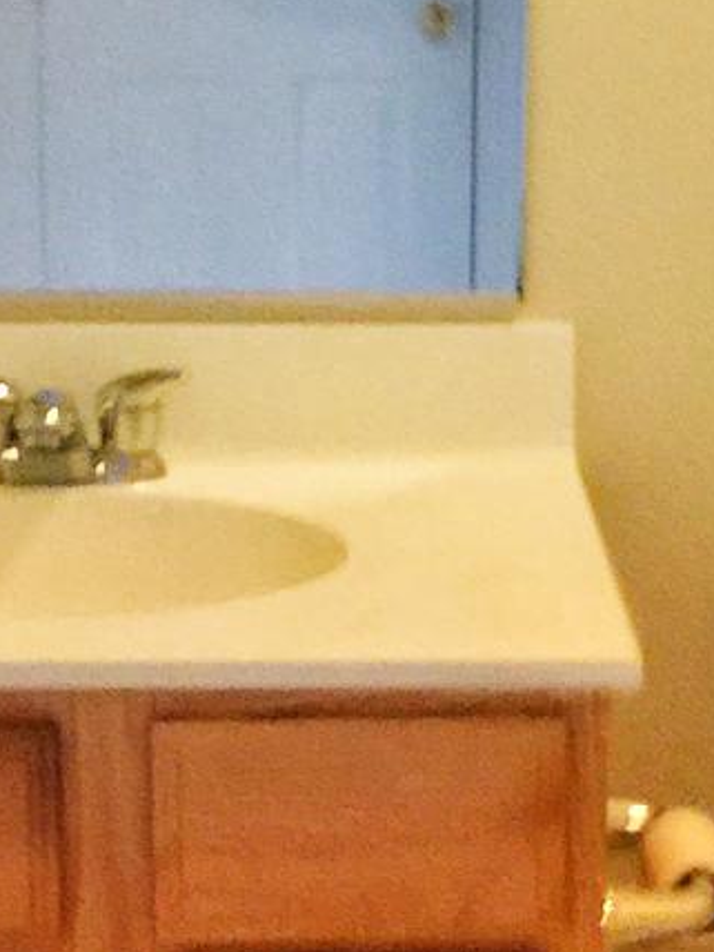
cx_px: 512
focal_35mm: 104
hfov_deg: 14.2
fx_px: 2860
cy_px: 307
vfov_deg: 18.8
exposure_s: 1/10
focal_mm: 4.15
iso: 125
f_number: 2.2
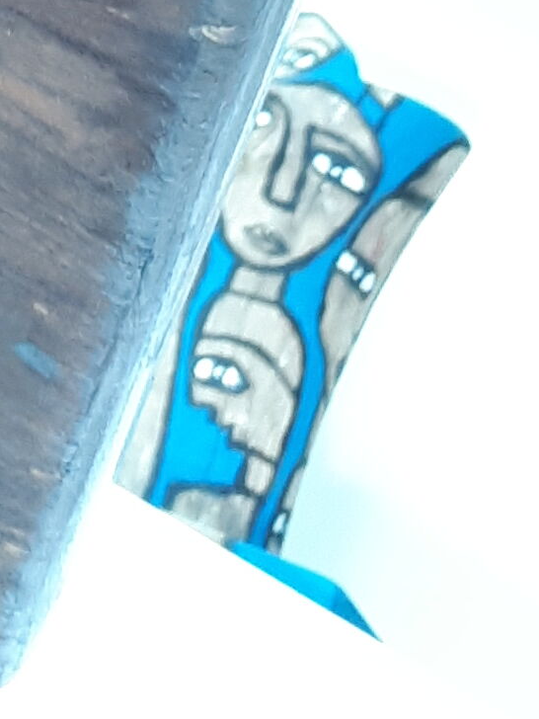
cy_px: -1307
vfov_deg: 9.5
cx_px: -886
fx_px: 3550
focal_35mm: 171
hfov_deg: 7.9
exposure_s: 1/33
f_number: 1.9
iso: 64
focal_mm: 3.6
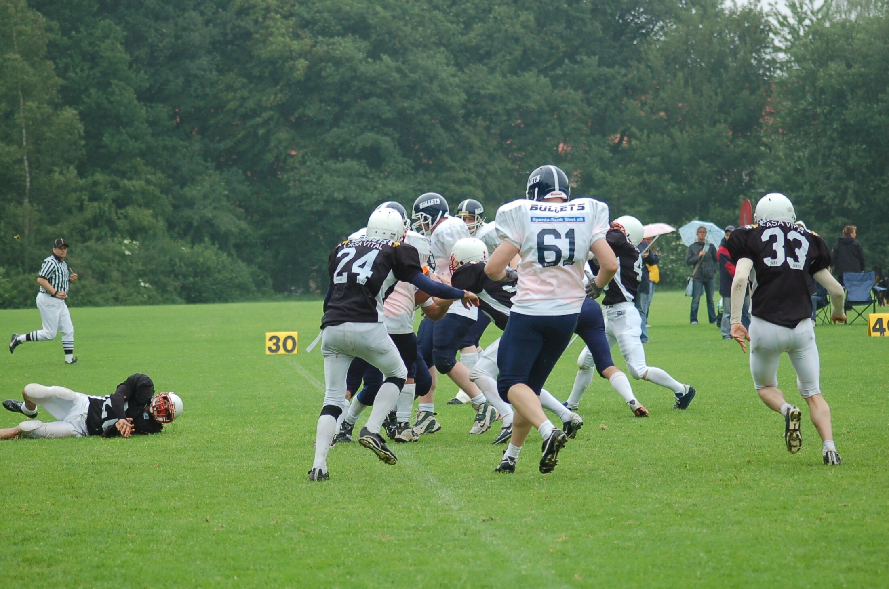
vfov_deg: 9.1
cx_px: 444
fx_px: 3697
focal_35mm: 150
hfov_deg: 13.7
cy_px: 294
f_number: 4.2
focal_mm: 100
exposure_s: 1/800
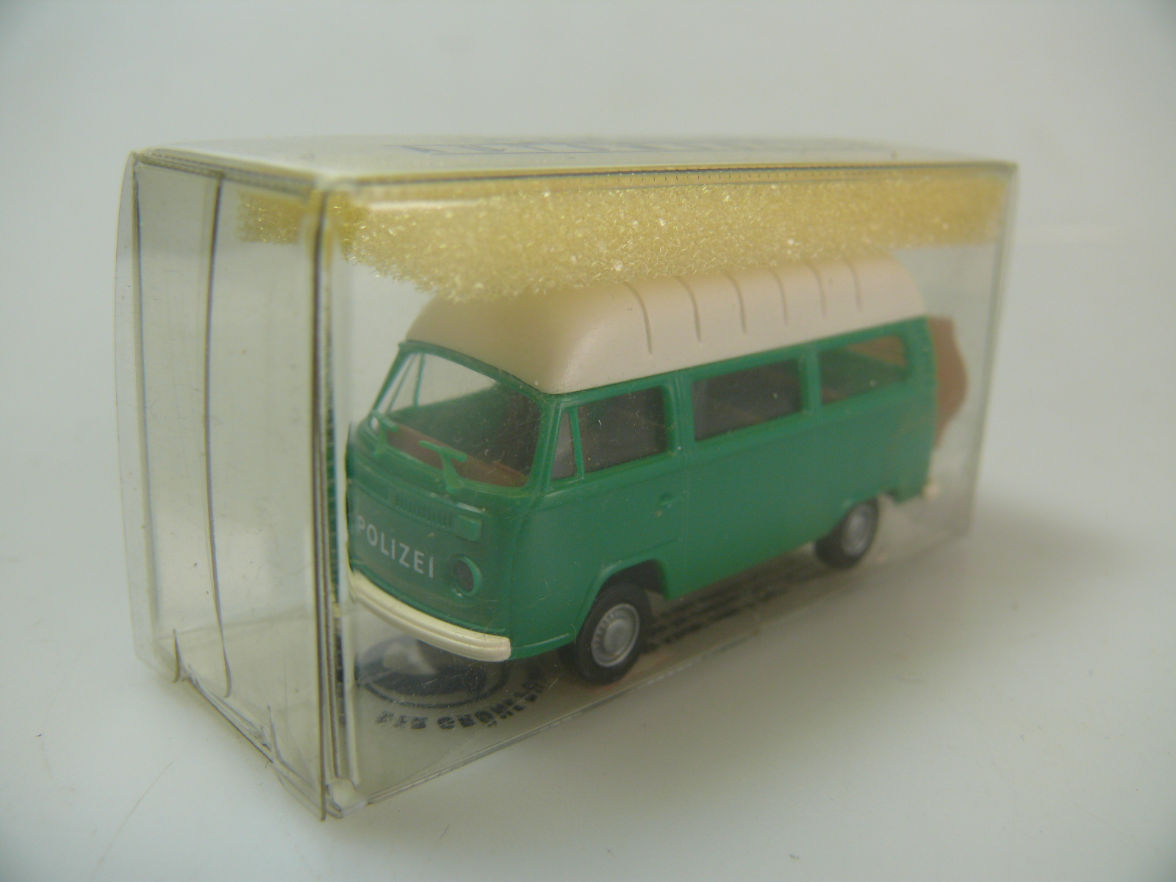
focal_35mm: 35
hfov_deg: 52.6
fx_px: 1189
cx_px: 588
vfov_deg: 40.7
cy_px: 441
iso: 100
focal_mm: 7.4
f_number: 4
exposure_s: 1/100
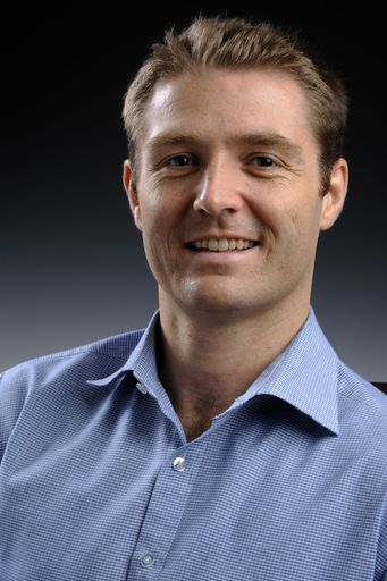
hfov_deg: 13.0
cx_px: 194
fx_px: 1694
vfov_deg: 19.5
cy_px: 290
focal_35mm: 105
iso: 100
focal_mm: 105
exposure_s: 1/160
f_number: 16
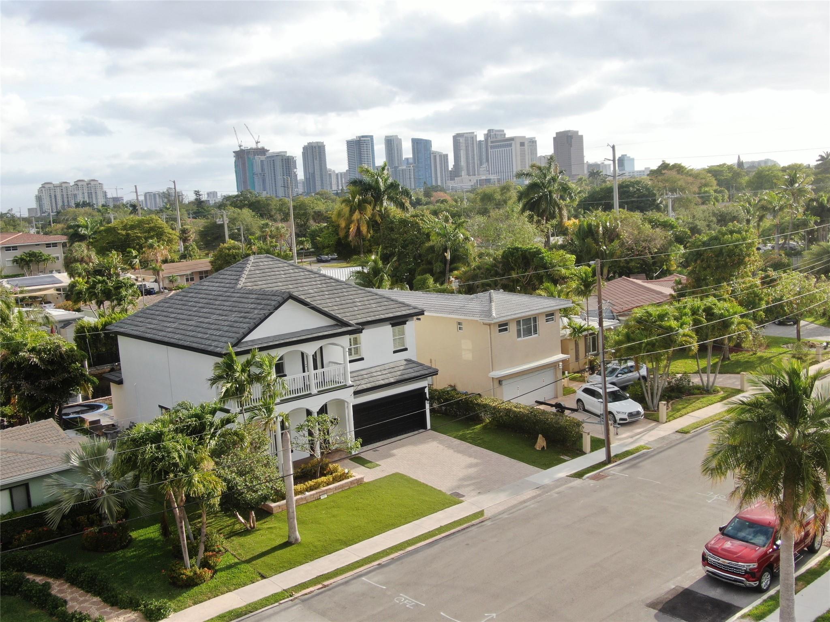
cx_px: 415
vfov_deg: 39.7
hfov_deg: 51.4
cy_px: 311
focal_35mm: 36
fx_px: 863
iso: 100
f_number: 3.3
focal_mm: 6.21
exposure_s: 1/400
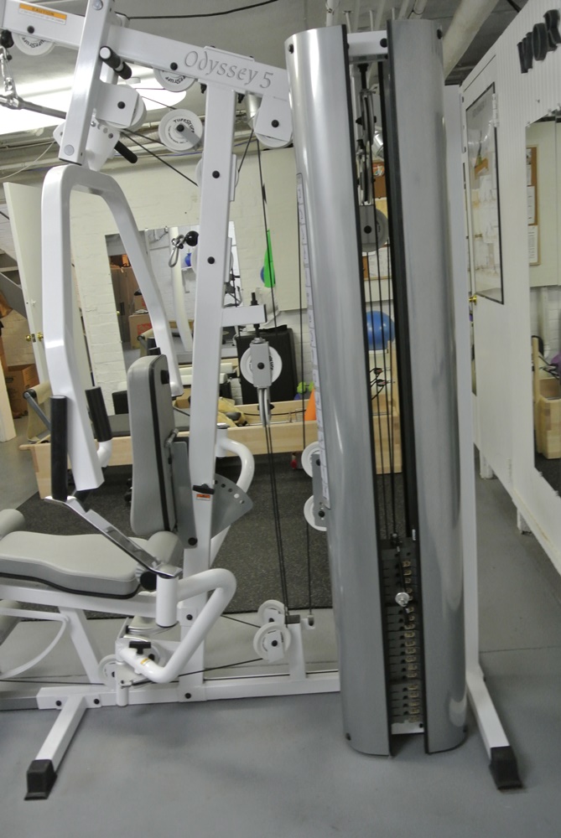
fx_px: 676
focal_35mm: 29
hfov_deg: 45.1
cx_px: 280
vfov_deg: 63.6
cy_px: 419
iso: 800
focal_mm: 11
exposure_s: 1/30
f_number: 3.5
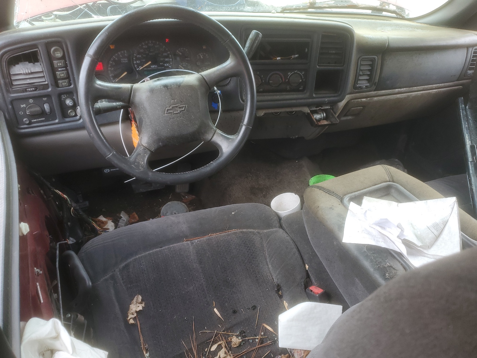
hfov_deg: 67.3
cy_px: 179
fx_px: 358
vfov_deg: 53.1
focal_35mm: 26
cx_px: 238
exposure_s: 1/120
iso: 52
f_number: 1.5
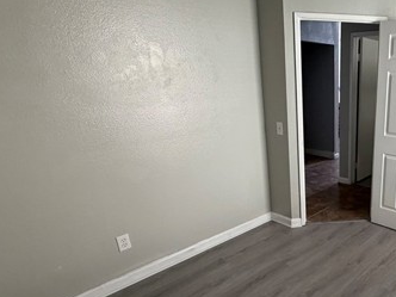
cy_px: 179
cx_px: 351
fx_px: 309
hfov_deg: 57.0
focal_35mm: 27
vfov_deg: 51.0
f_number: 2.2
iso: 320
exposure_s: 1/121
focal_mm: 2.22
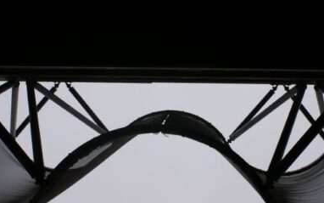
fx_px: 636
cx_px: 185
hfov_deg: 28.5
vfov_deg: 18.1
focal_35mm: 72
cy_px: 135
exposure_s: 1/125
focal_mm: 30
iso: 100
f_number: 8
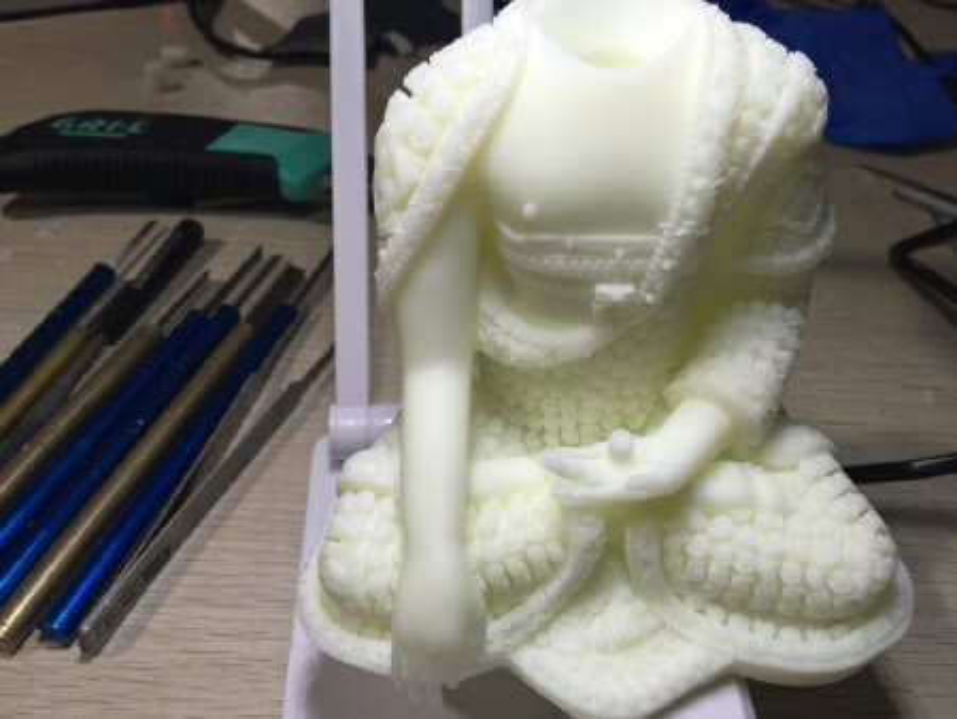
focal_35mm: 29
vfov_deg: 48.3
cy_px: 360
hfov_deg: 61.6
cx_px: 478
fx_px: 802
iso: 64
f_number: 2.2
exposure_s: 1/33
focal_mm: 4.15
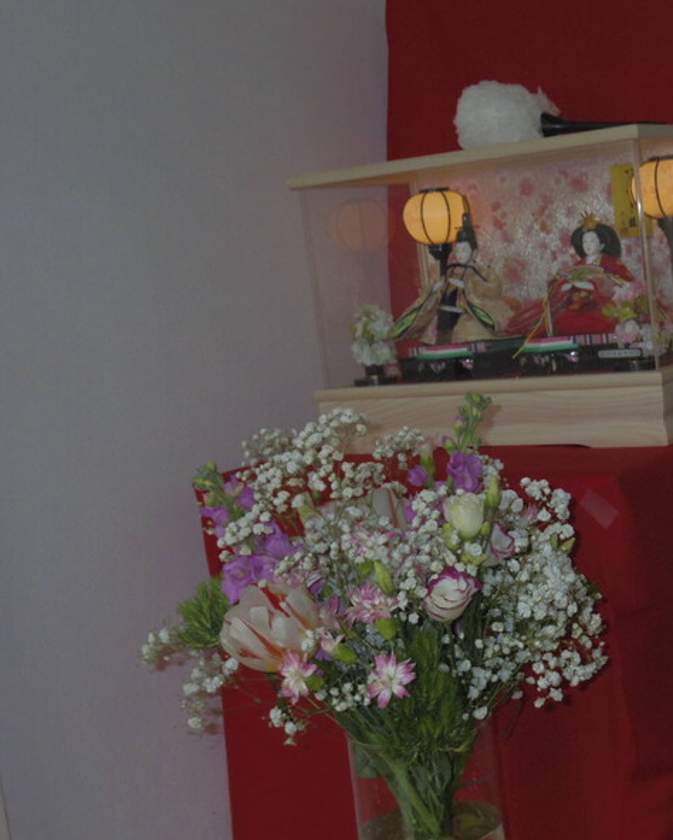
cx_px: 531
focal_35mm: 58
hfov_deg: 25.8
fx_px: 1443
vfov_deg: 32.5
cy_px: 419
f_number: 3.2
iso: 250
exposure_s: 1/40
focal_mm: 8
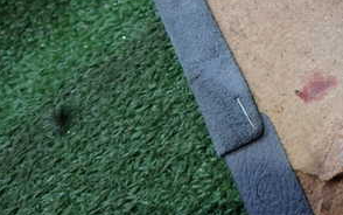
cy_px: 5
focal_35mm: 54
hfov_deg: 34.7
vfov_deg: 23.1
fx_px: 505
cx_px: 328
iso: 200
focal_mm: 4.5
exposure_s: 1/80
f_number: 2
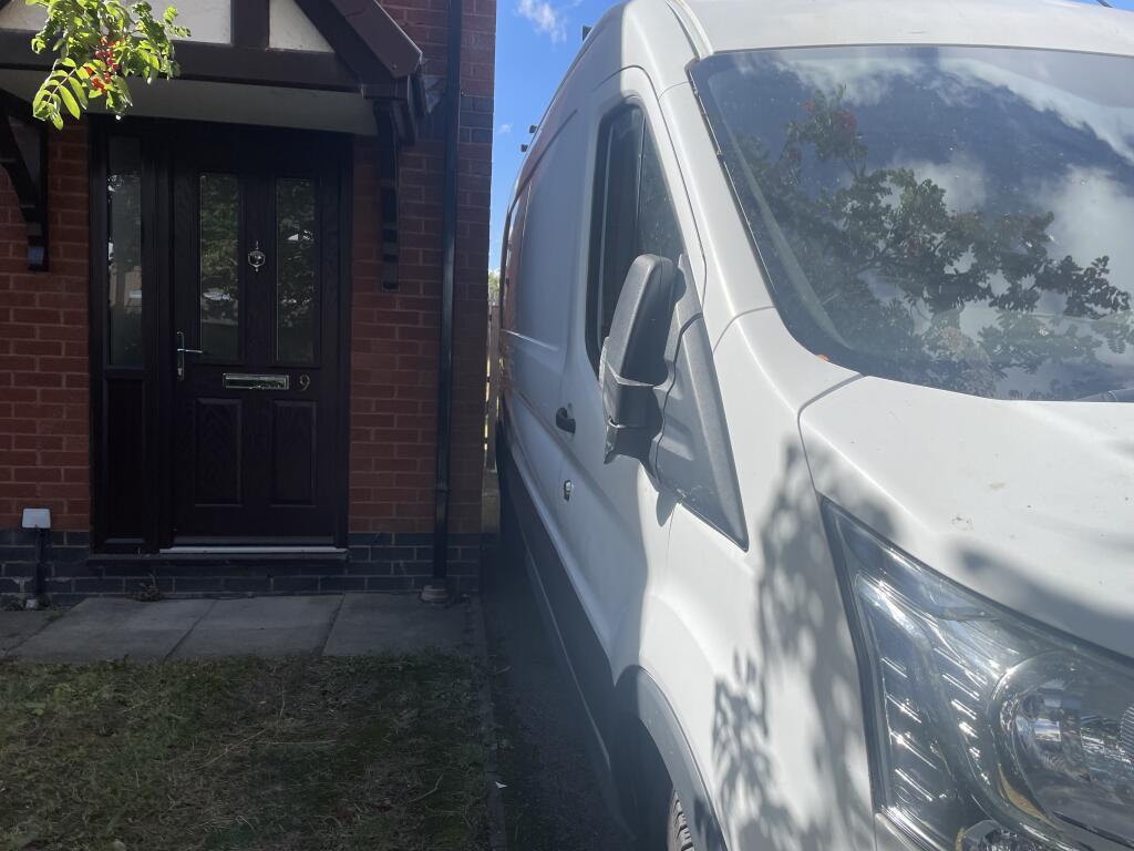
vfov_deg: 53.1
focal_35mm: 26
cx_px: 567
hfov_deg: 67.3
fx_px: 852
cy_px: 426
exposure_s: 1/2564
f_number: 1.6
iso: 32
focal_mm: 4.2
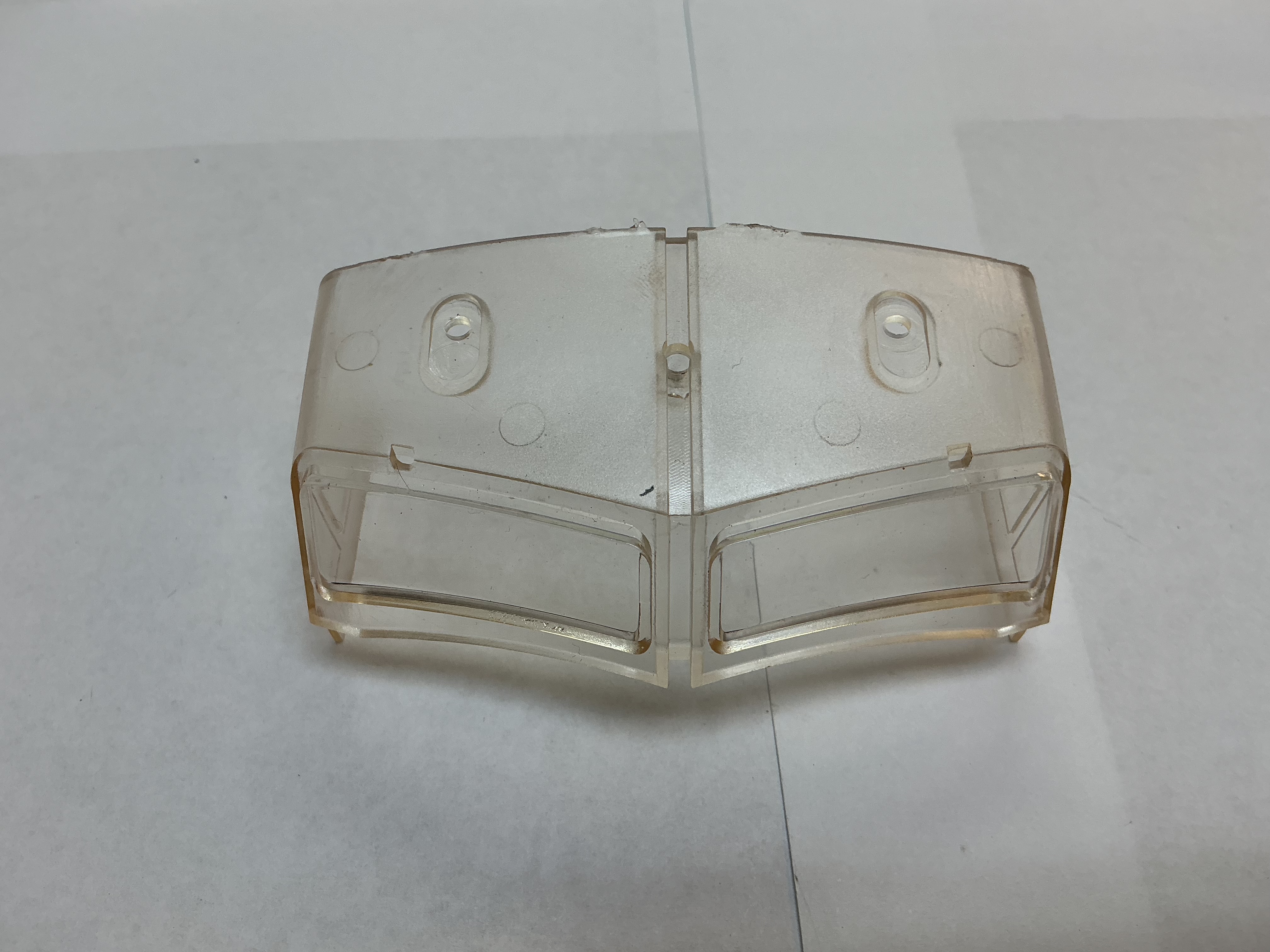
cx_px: 635
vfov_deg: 48.2
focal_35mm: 29
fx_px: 1064
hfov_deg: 61.7
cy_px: 476
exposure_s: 1/106
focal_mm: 3
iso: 16
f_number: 1.8
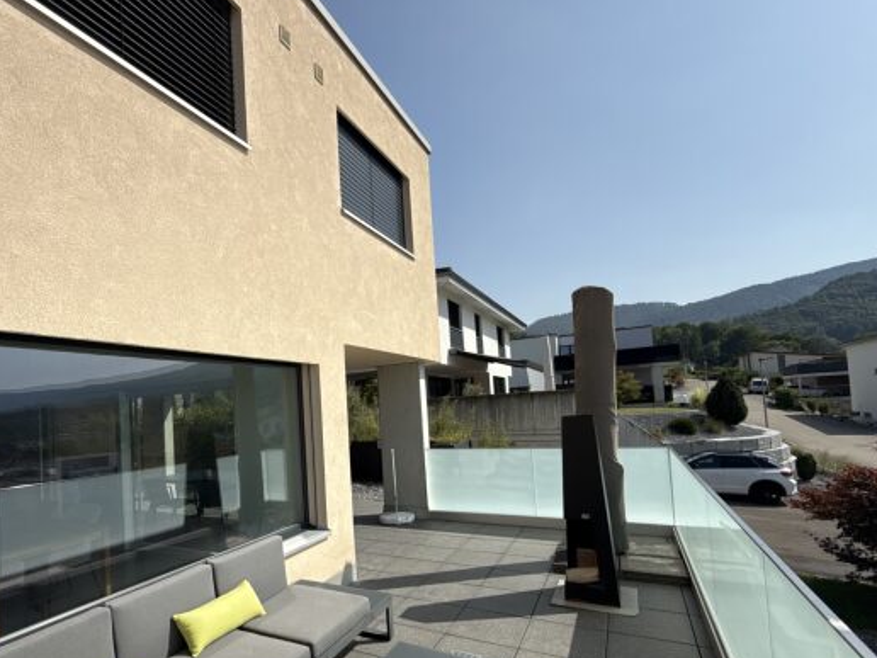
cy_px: 392
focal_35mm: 19
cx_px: 333
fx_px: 481
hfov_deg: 83.2
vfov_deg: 68.1
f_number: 2.2
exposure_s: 1/3460
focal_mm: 2.22
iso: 50
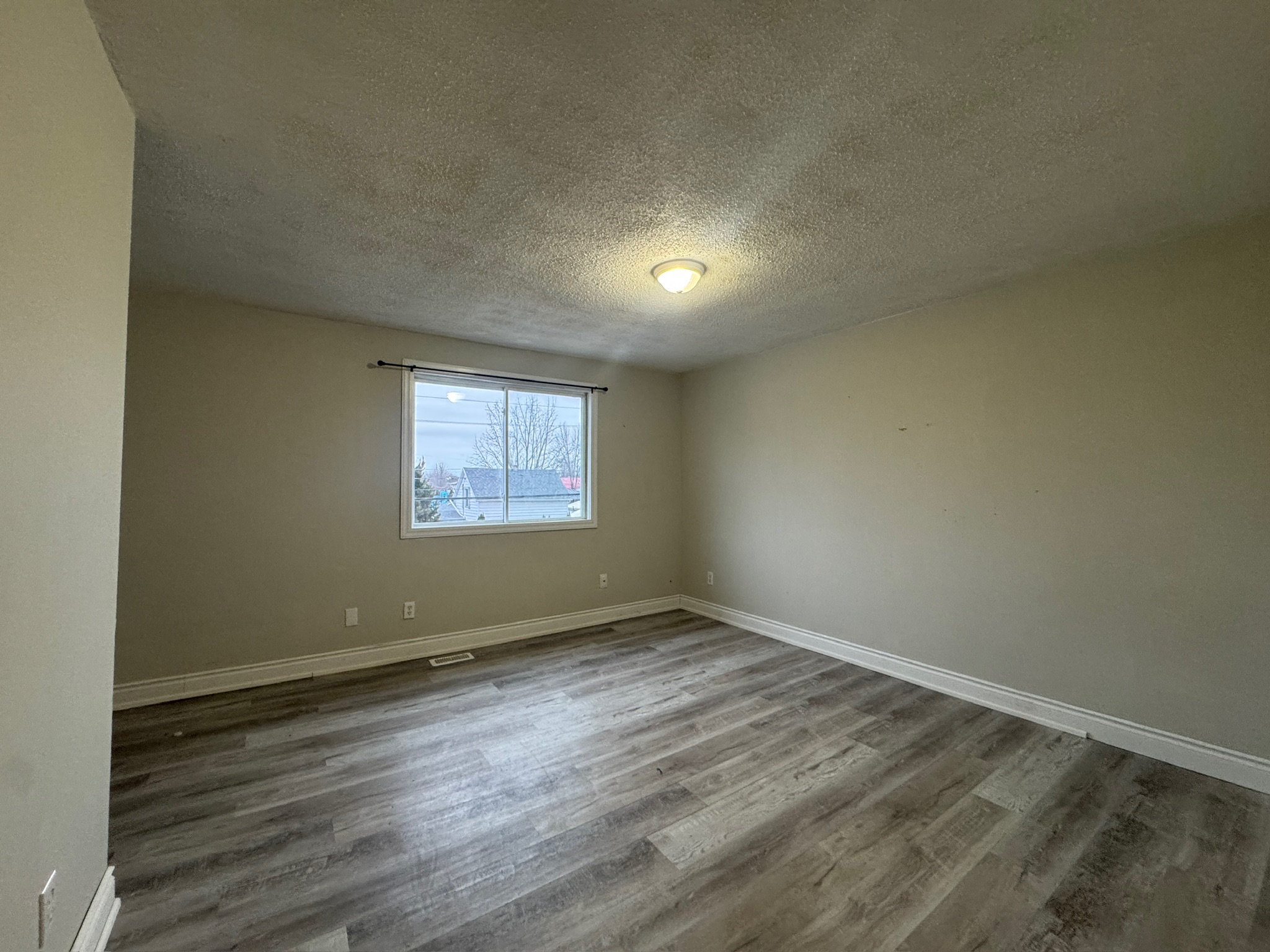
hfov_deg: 102.1
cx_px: 635
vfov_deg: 85.7
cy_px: 476
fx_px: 514
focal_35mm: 14
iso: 400
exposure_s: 1/60
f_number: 2.2
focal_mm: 2.22
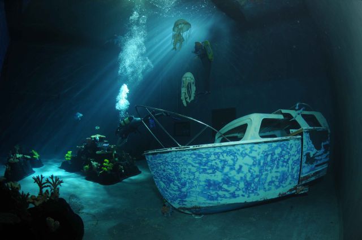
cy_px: 120
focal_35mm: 15
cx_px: 181
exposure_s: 1/80
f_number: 4.5
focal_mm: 10
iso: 400
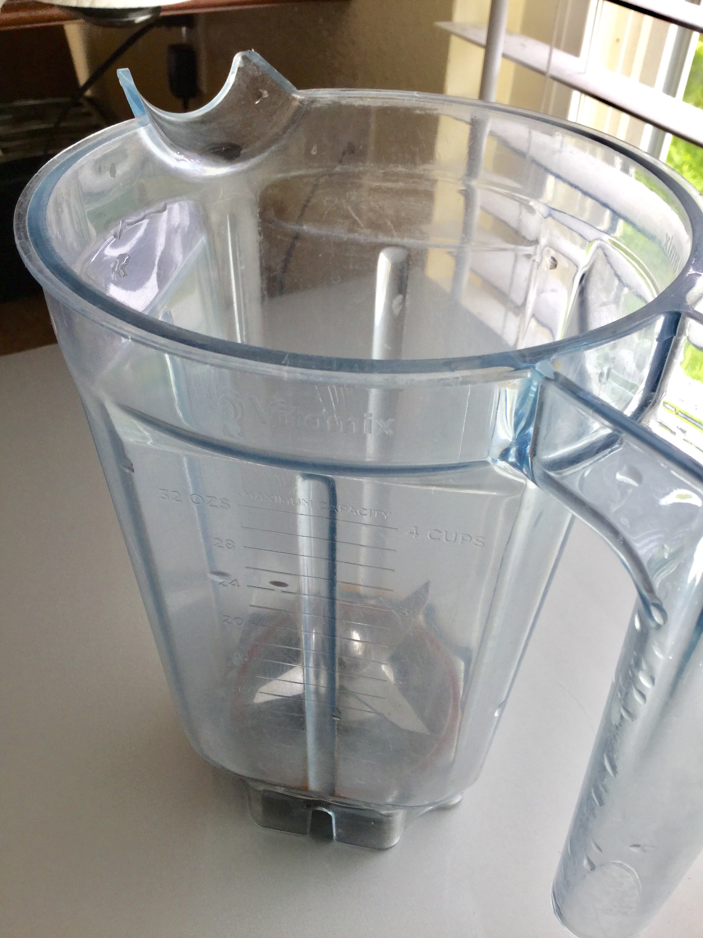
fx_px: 839
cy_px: 469
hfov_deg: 45.4
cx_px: 352
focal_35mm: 31
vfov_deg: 58.4
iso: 32
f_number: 2.4
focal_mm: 3.3
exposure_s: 1/120
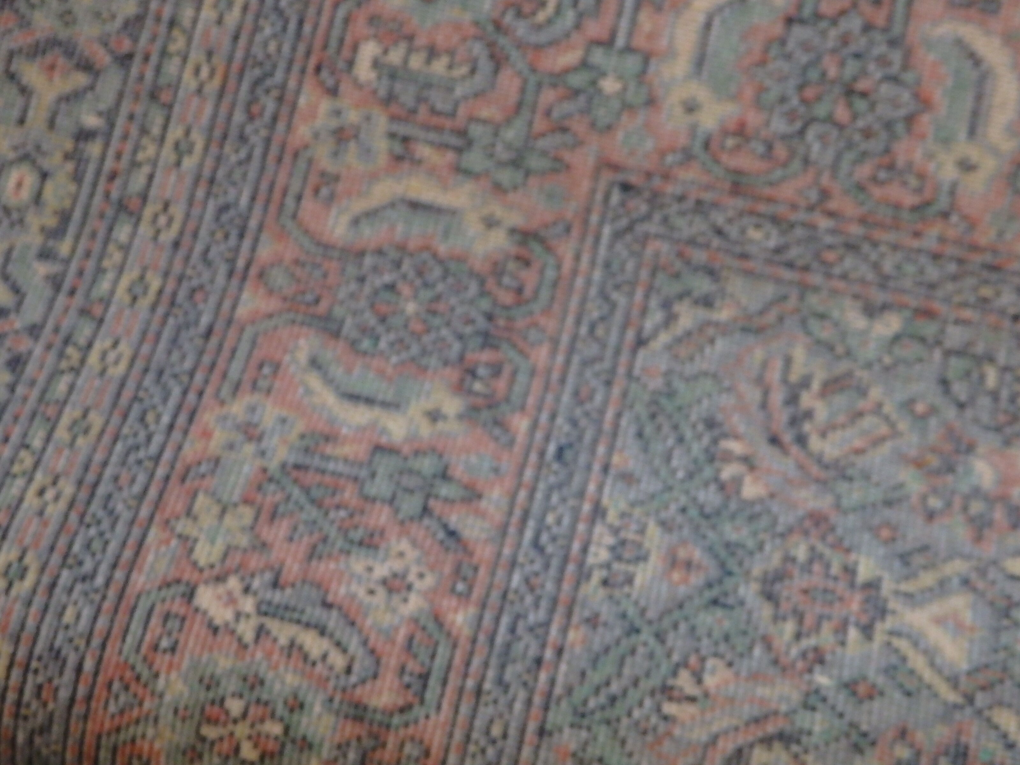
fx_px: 1768
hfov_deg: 32.2
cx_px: 510
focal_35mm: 60
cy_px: 382
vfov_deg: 24.4
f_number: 4.2
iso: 800
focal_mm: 10.8
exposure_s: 1/13
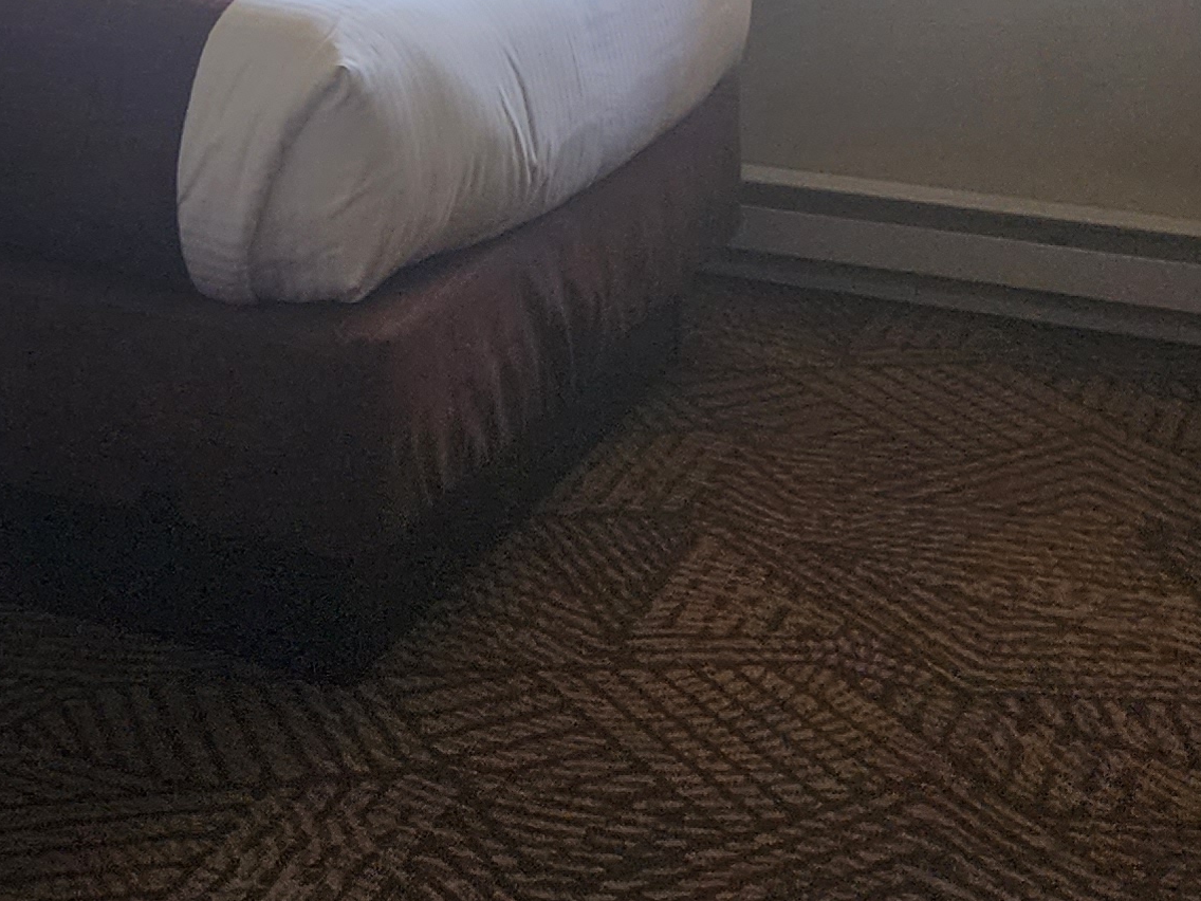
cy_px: -317
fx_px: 2810
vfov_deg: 17.0
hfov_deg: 22.1
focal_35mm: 81
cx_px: -282
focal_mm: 6.4
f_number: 1.8
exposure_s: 1/120
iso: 500
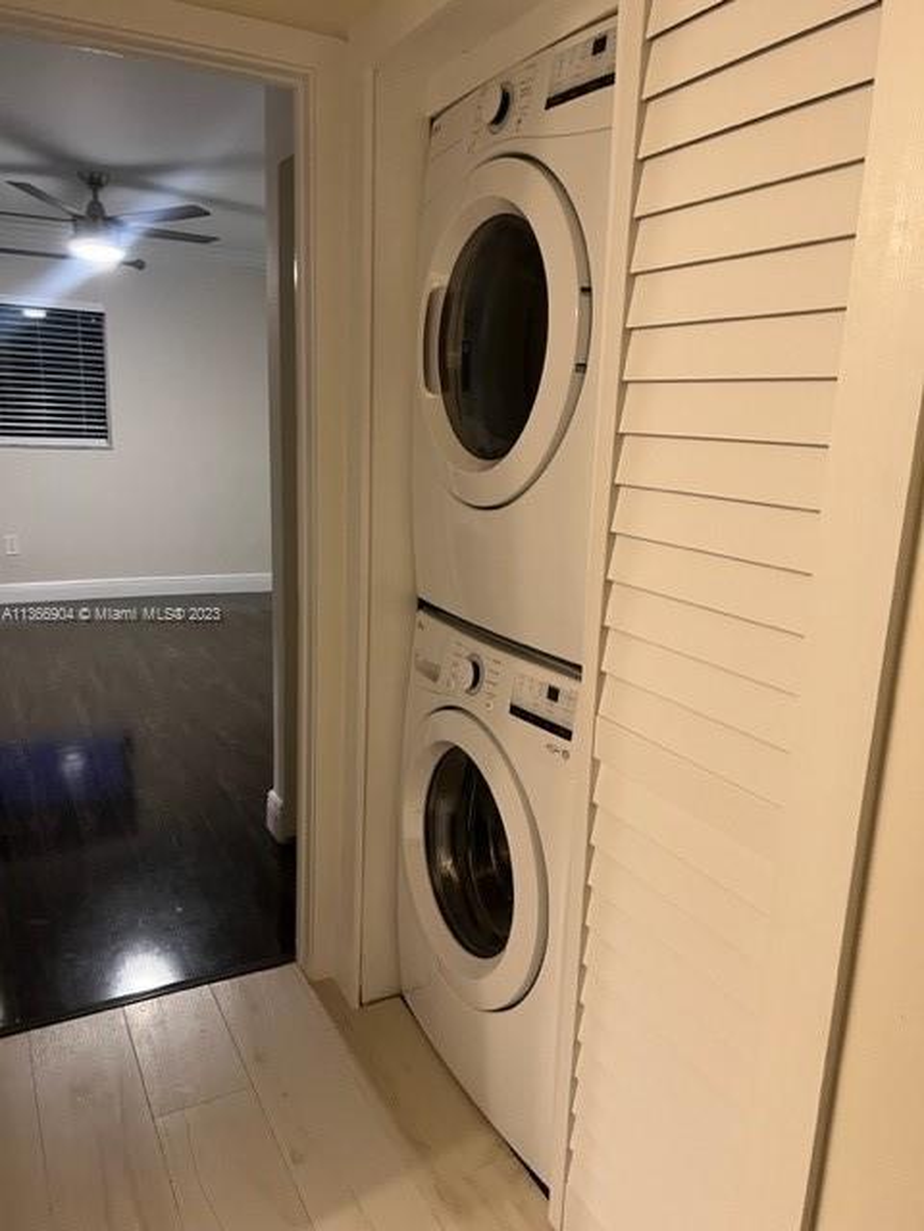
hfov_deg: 53.1
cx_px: 462
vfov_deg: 67.3
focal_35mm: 26
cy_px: 616
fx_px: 925
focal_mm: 5.7
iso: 320
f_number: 1.5
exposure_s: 1/60
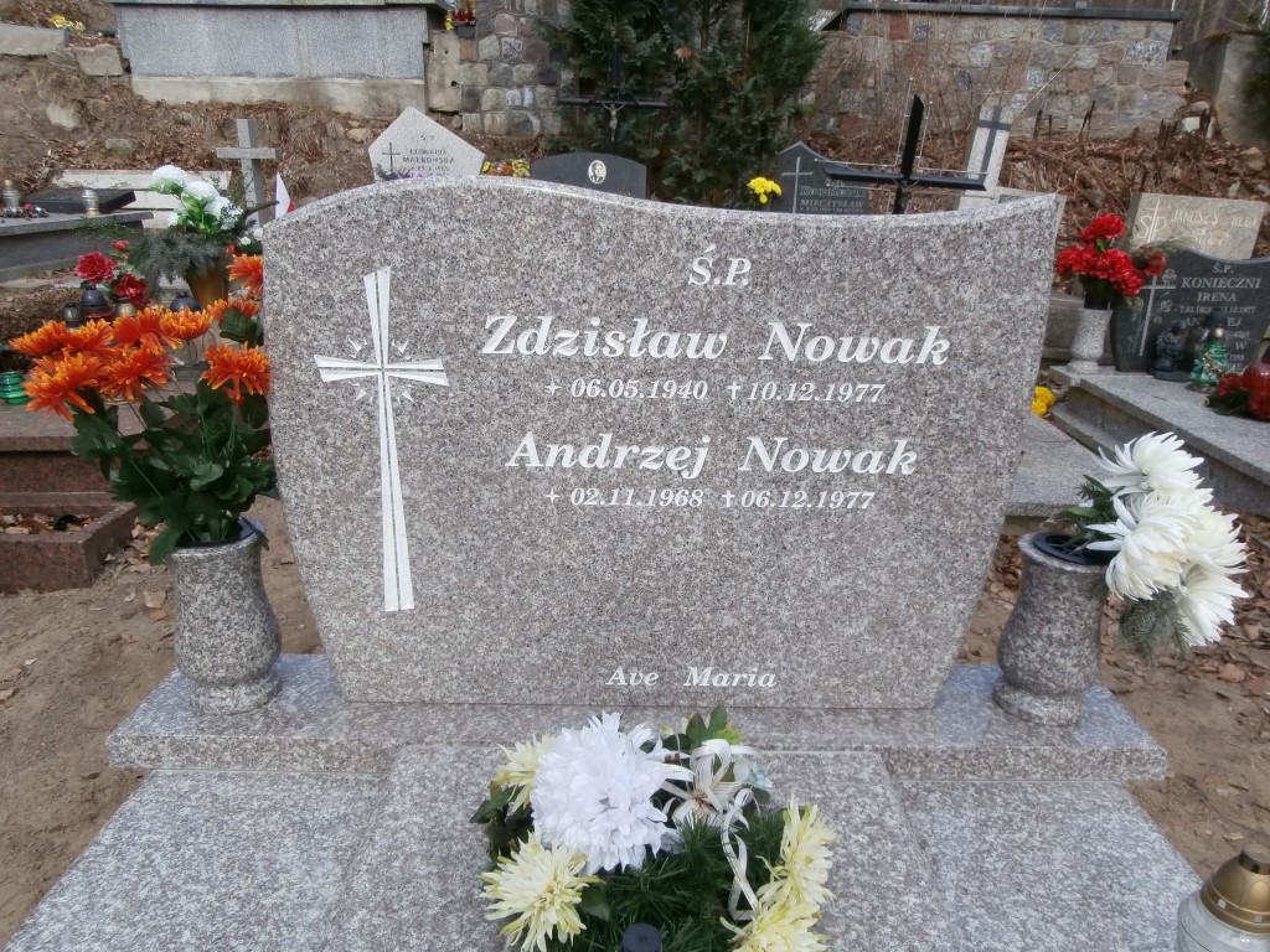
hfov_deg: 71.6
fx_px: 881
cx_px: 635
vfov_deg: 56.8
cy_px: 476
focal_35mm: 24
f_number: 7.9
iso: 100
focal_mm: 4.2
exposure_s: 1/60
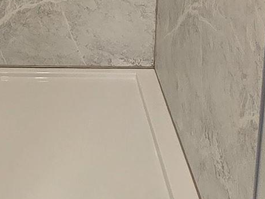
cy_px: -114
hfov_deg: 22.3
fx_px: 658
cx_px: 34
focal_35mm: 86
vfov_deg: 15.6
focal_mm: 2.2
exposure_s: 1/60
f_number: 2.2
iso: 200
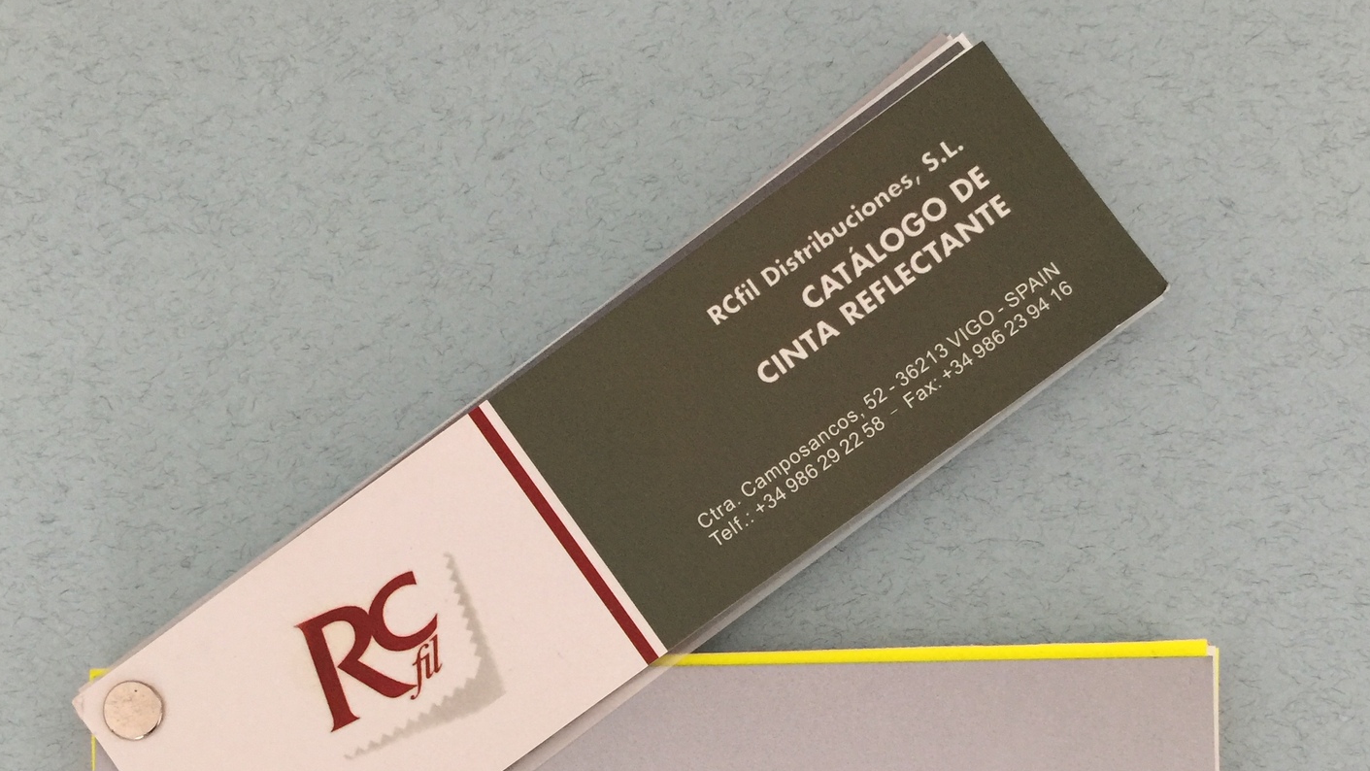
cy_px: 649
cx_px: 676
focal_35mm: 43
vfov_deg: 27.0
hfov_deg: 47.4
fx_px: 1562
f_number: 2.2
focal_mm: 4.15
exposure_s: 1/17
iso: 80
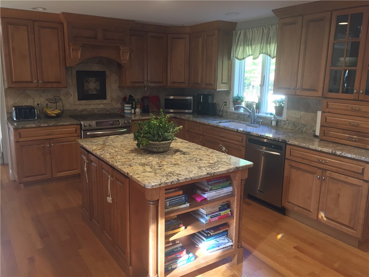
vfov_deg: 48.2
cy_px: 138
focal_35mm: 29
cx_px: 184
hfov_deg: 61.7
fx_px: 309
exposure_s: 1/30
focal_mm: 4.15
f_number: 2.2
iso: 125
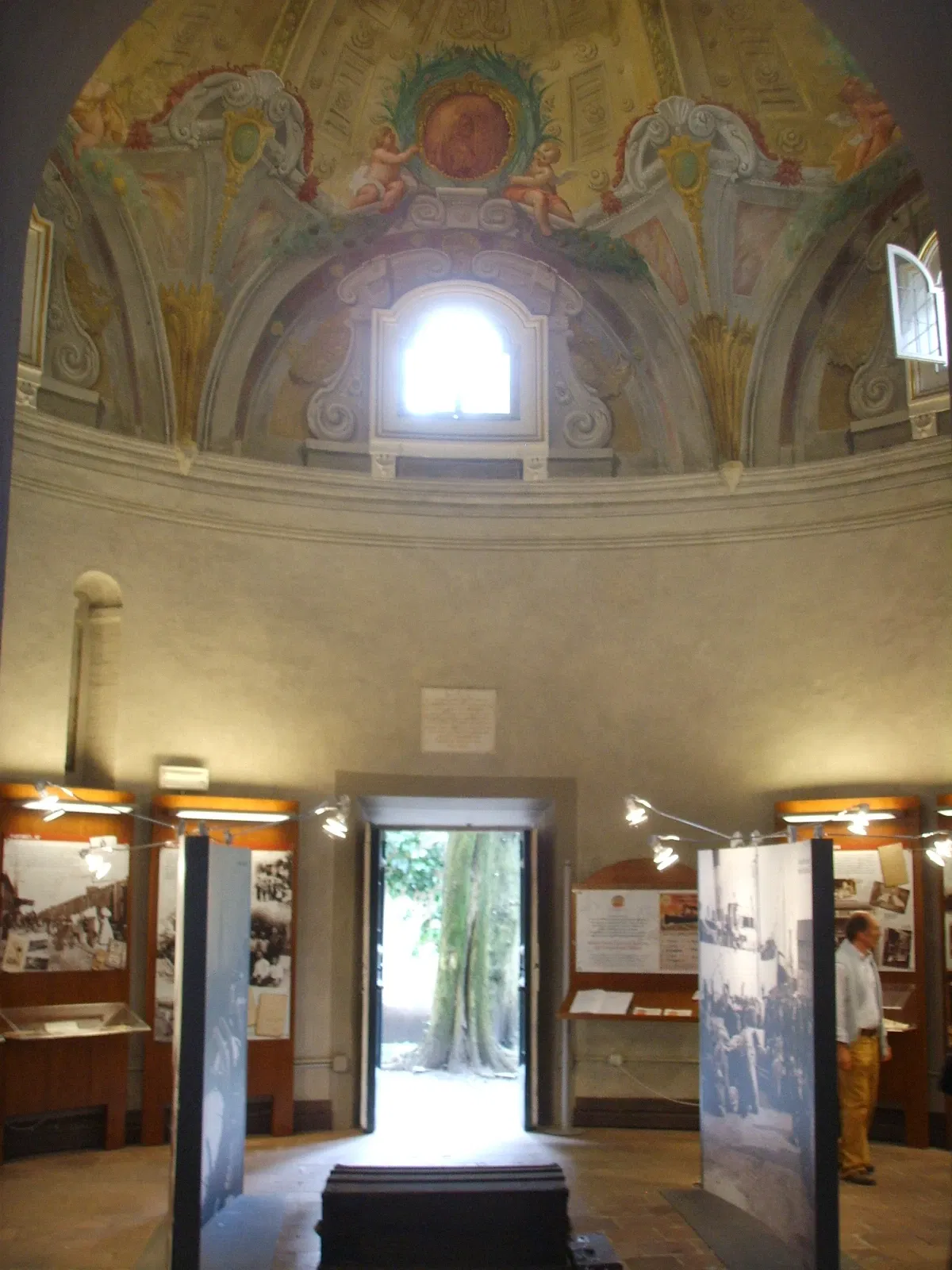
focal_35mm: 39
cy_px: 635
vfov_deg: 47.9
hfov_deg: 36.8
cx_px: 476
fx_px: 1430
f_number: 3.5
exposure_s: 1/10
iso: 150
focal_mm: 6.6
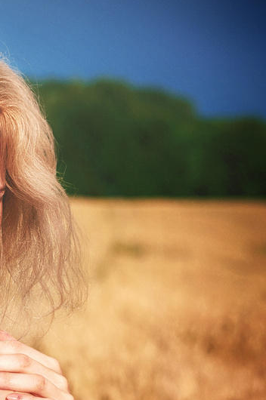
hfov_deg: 6.9
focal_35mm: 198
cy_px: 502
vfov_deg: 10.2
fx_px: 2200
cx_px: -42
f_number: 4
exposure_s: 1/3000
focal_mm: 50
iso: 160
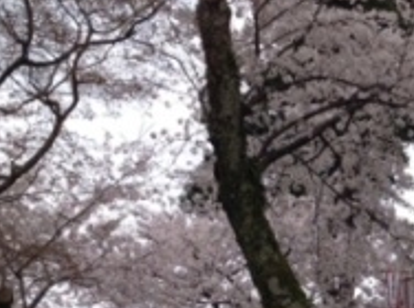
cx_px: 402
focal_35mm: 86
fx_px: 1026
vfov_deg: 16.8
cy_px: 279
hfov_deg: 22.1
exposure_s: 1/1439
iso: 50
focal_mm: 4.28
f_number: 2.4
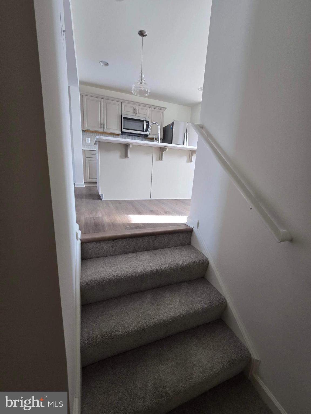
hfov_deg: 89.9
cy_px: 207
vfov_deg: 106.2
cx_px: 156
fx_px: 156
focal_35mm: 13
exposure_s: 1/60
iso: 160
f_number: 2.2
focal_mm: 2.2
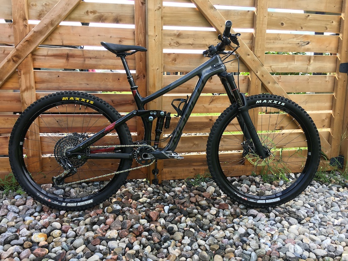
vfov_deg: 48.2
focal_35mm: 29
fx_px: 292
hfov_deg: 61.7
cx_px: 174
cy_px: 130
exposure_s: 1/125
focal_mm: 4.15
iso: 25
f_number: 2.2
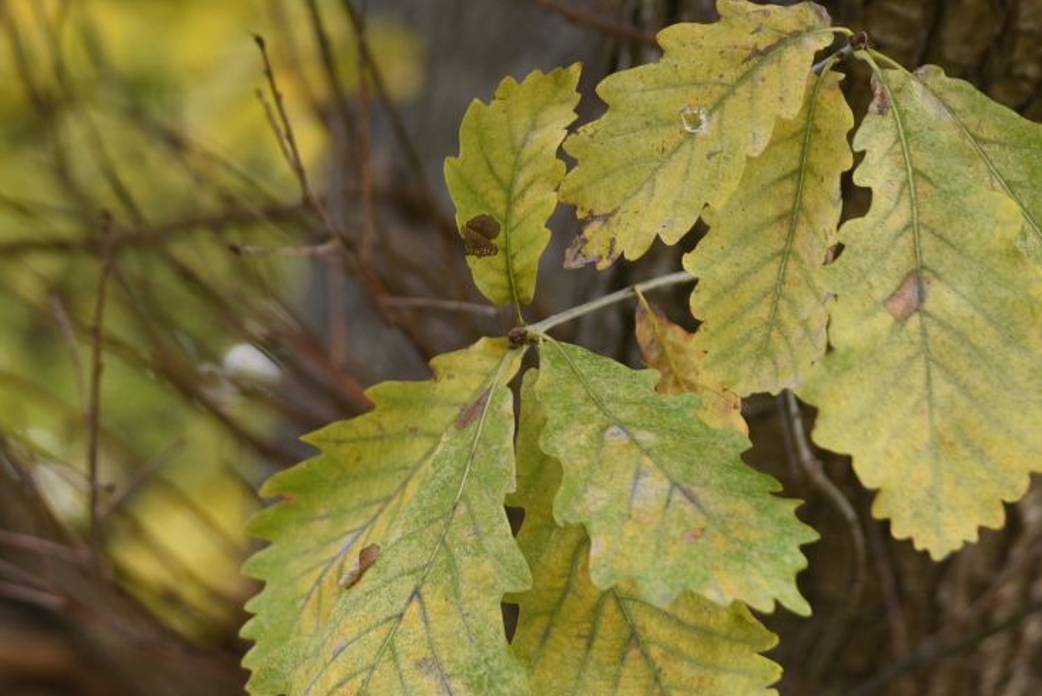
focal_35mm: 128
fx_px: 3706
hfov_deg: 16.0
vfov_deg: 10.7
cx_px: 422
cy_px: 498
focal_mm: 72
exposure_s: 1/250
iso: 500
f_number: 4
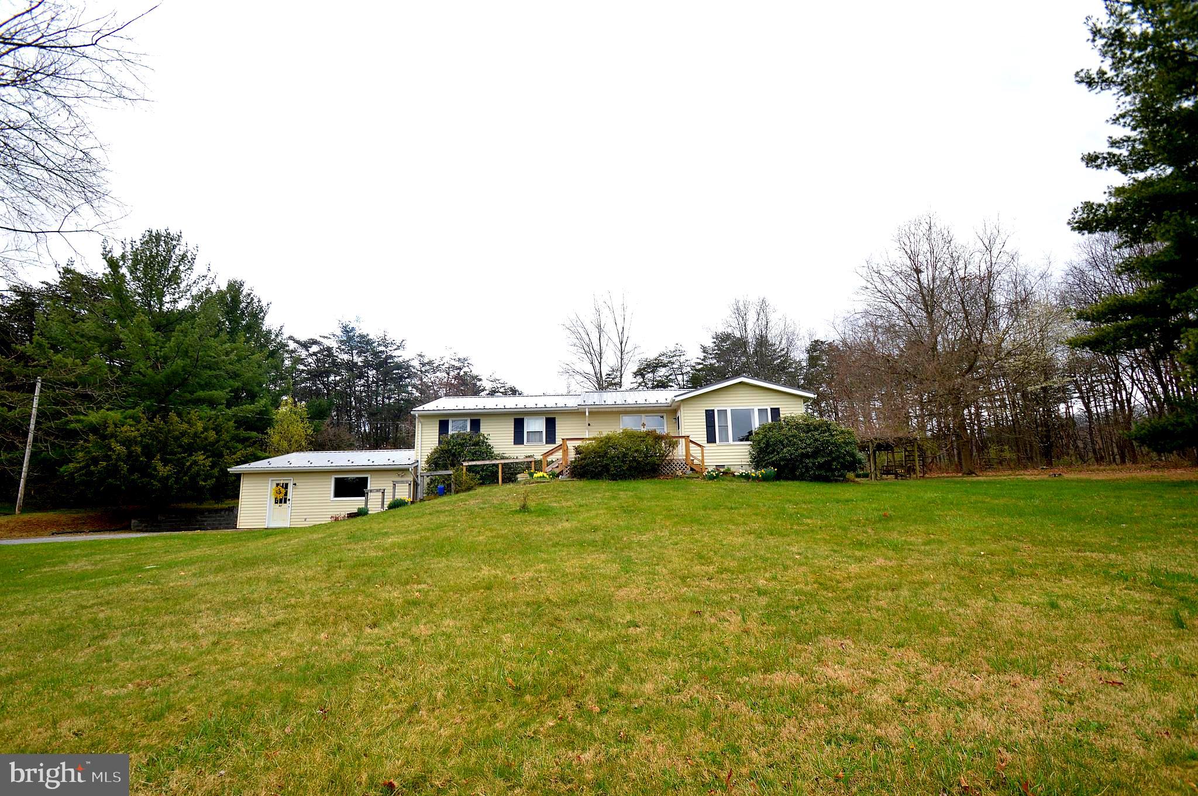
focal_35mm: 15
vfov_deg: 77.2
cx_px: 599
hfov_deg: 100.4
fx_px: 499
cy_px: 398
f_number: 6.3
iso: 100
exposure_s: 1/160
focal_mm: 10
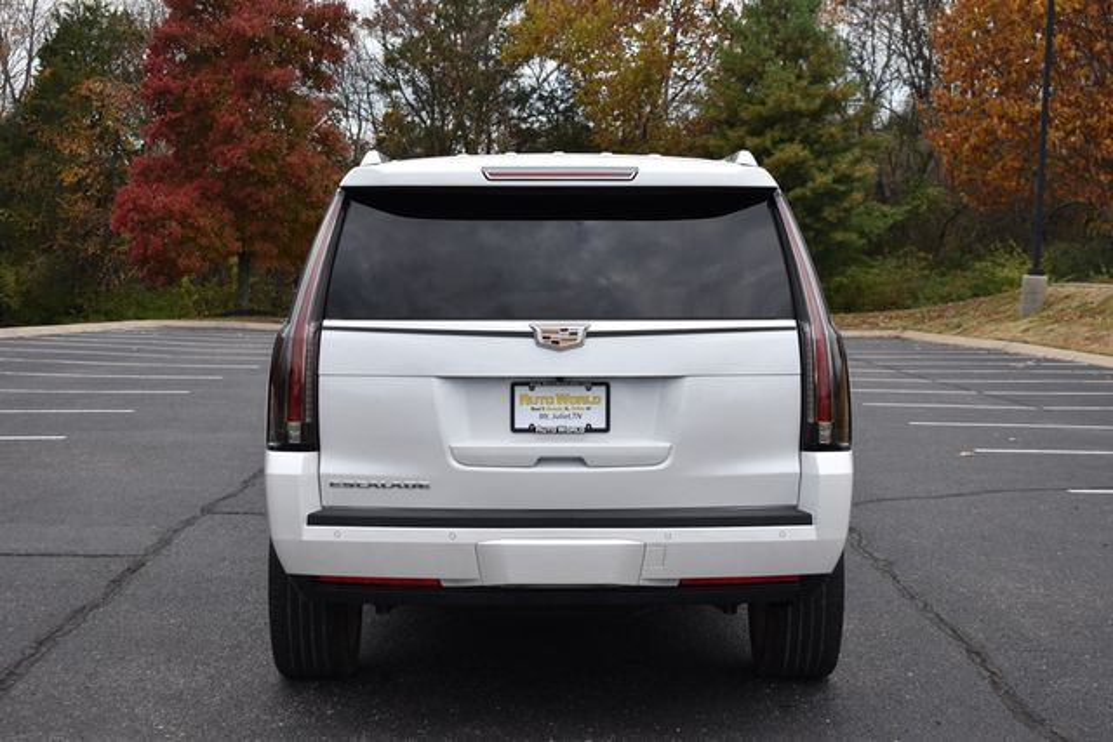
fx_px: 1855
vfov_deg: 22.6
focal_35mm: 60
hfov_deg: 33.4
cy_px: 371
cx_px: 556
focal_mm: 40
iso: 200
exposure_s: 1/250
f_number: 6.3
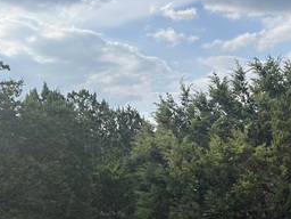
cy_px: 147
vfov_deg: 22.5
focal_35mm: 65
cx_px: 247
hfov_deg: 28.9
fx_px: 546
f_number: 1.5
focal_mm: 5.7
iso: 50
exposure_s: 1/3356
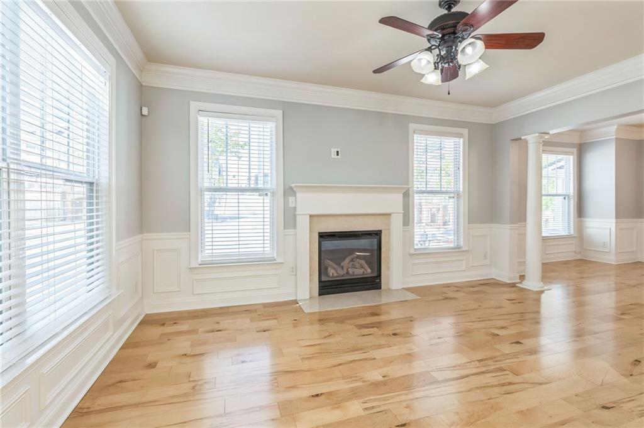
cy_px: 214
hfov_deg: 96.8
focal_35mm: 16
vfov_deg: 73.7
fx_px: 286
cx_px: 322
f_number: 8
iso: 200
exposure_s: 1/30
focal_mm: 16
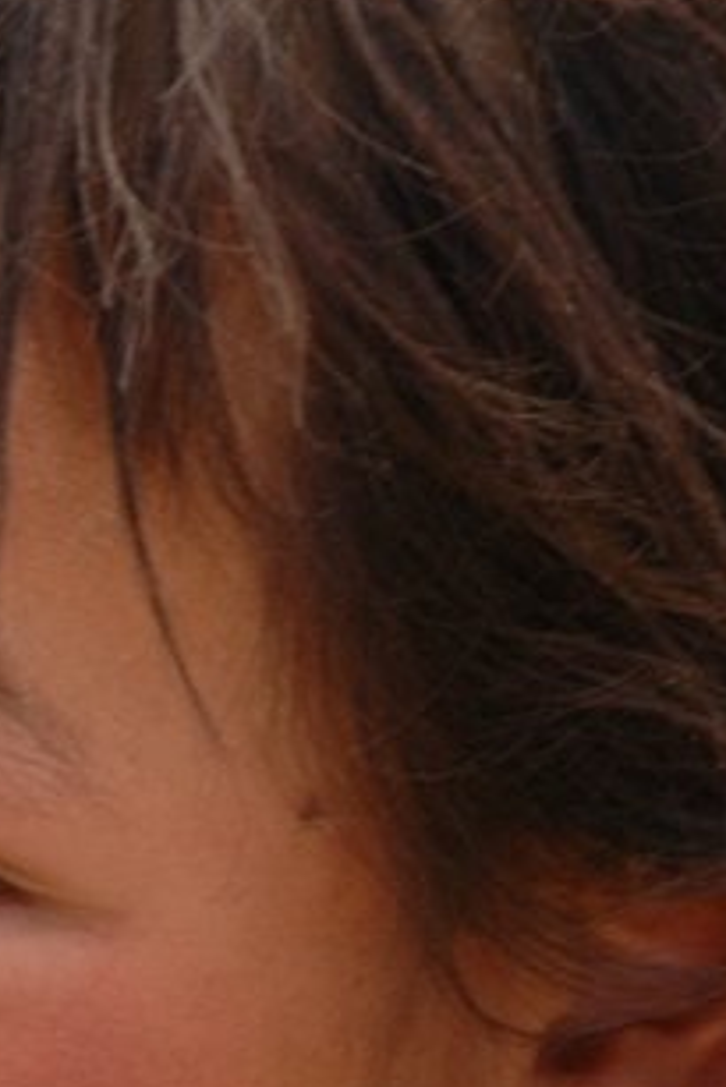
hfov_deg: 1.4
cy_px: 926
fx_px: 30183
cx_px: -57
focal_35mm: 999
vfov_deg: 2.1
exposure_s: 1/160
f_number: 5.6
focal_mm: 200
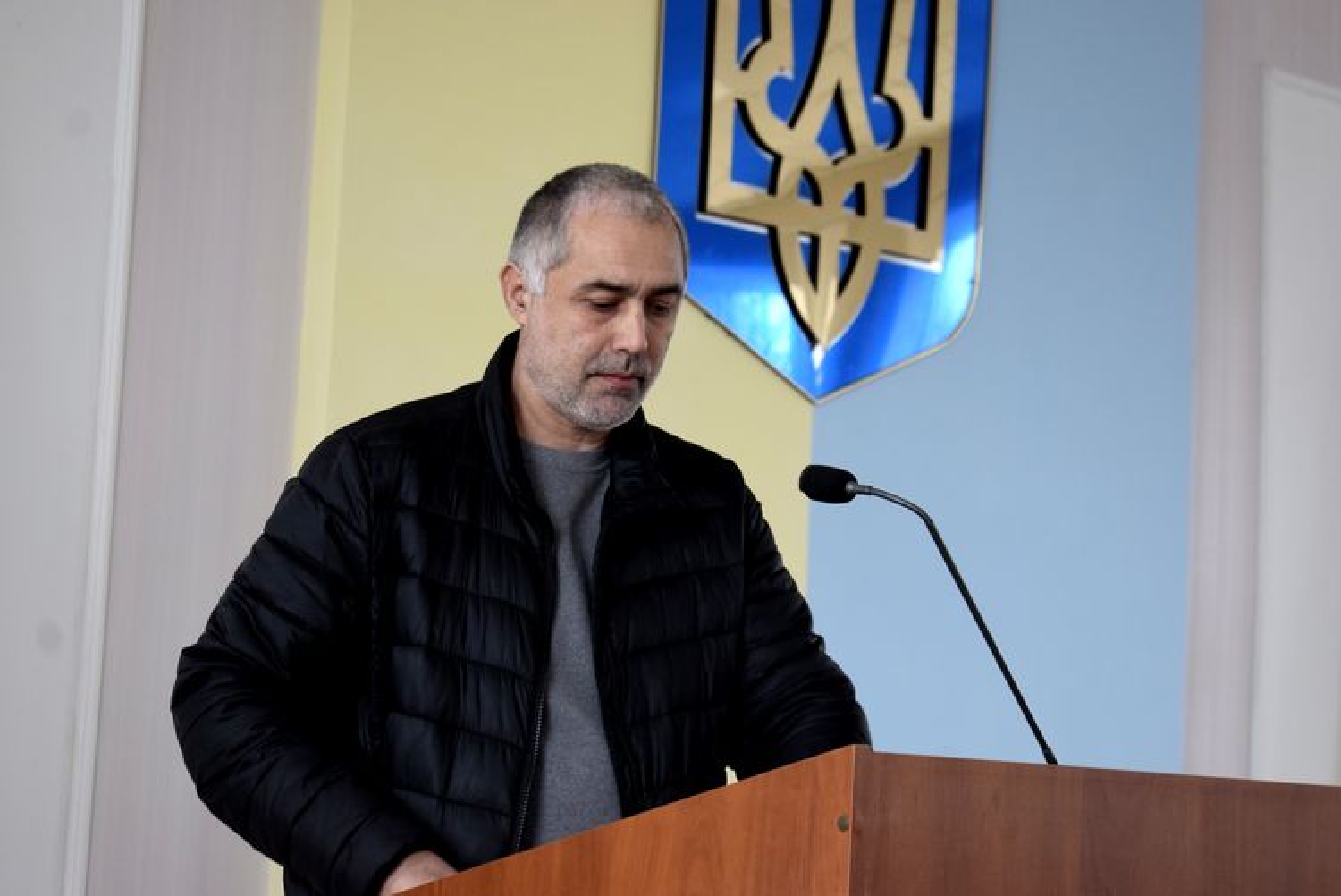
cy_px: 448
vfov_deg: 16.6
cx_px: 670
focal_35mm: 82
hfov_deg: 24.6
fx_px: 3075
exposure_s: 1/60
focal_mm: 55
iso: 1100
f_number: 5.6
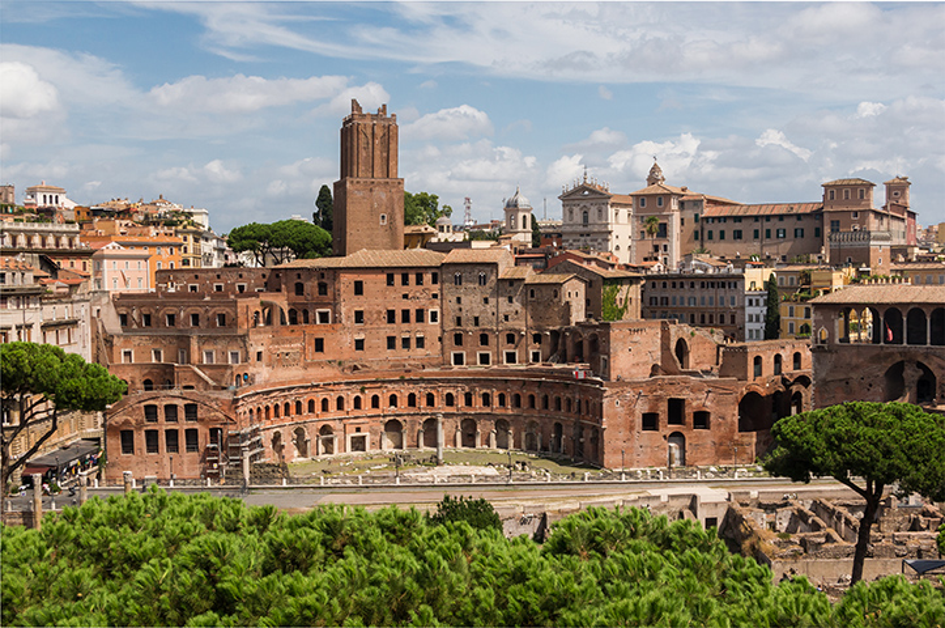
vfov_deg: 29.8
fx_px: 1180
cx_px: 472
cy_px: 314
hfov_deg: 43.7
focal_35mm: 45
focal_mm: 30
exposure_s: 1/125
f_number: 13
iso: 200
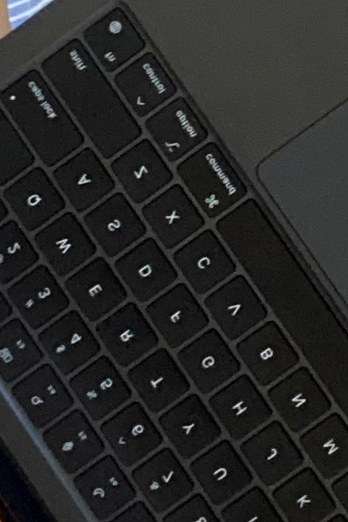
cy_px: -181
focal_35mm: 147
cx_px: 440
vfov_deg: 13.4
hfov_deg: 9.2
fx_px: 2130
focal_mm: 2.71
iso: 400
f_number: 2.2
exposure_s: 1/60
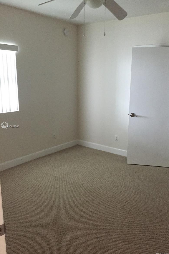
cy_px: 127
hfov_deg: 42.2
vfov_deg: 60.3
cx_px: 98
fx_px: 218
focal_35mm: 31
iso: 320
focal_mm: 4.15
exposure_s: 1/15
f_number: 2.2
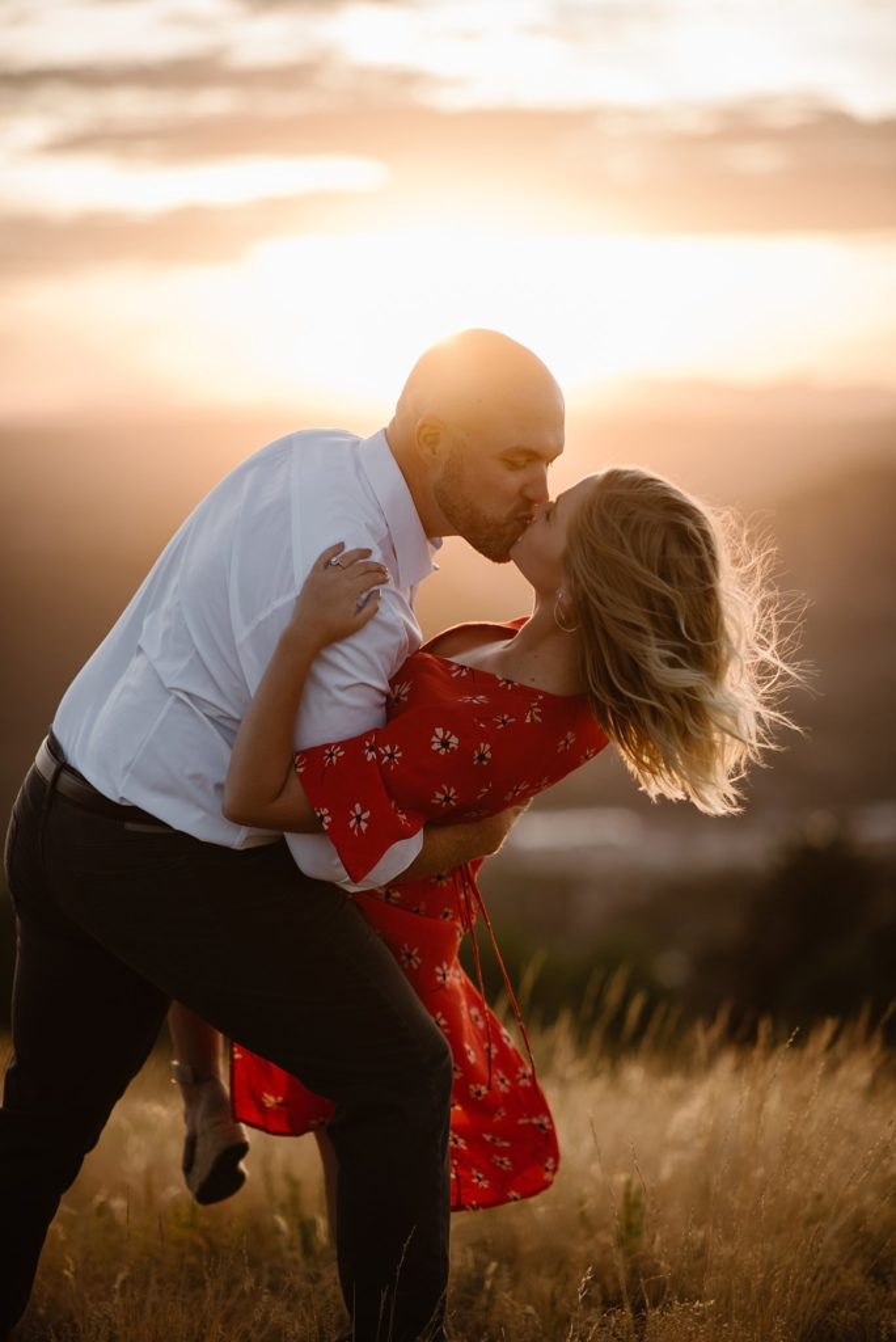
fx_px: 3169
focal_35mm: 85
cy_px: 671
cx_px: 448
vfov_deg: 23.9
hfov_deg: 16.1
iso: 200
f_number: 1.8
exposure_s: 1/1000
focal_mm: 85
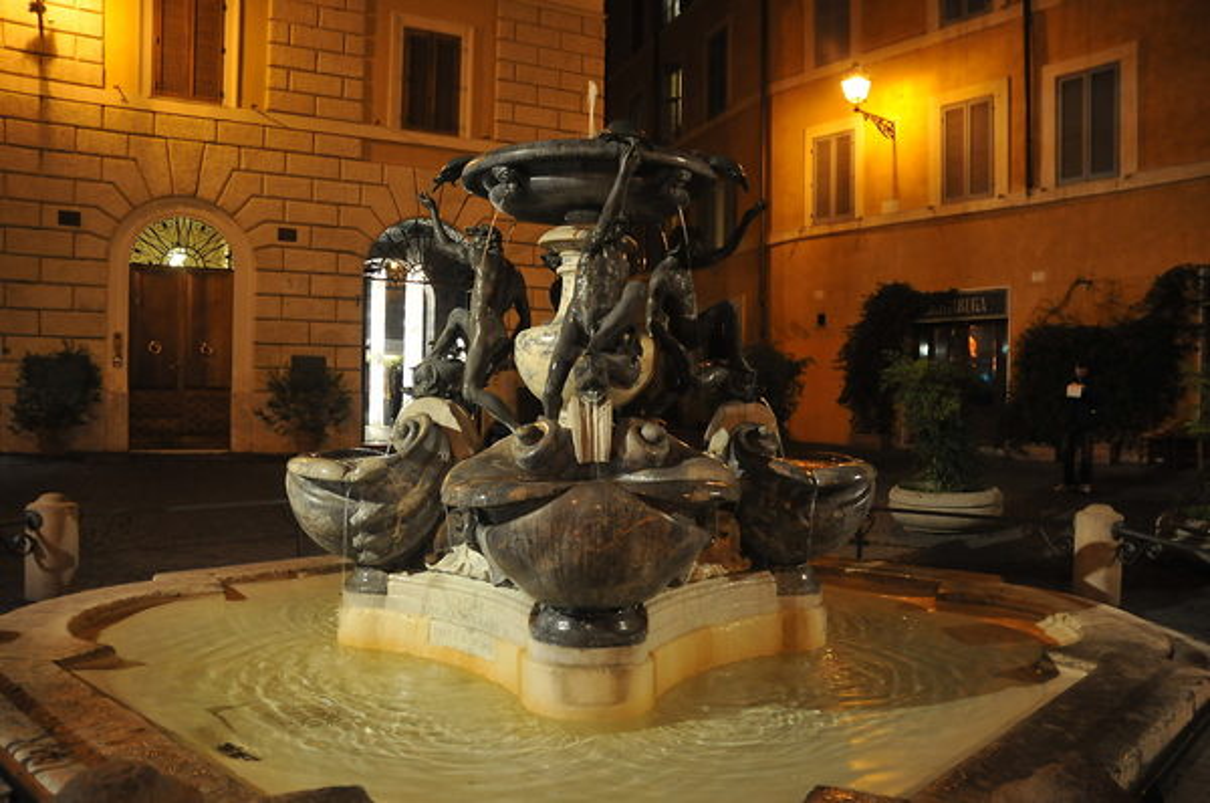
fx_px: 906
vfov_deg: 47.8
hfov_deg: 67.5
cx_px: 605
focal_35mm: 27
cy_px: 402
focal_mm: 18
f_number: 3.5
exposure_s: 1/20
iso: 800
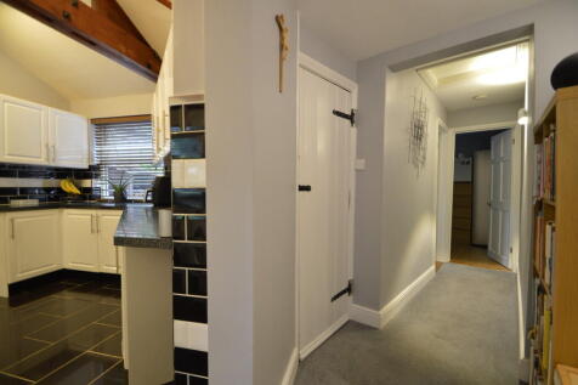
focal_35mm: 15
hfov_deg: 100.4
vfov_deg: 77.3
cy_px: 192
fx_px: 241
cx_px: 289
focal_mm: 10
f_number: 3.5
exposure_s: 1/6
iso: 200
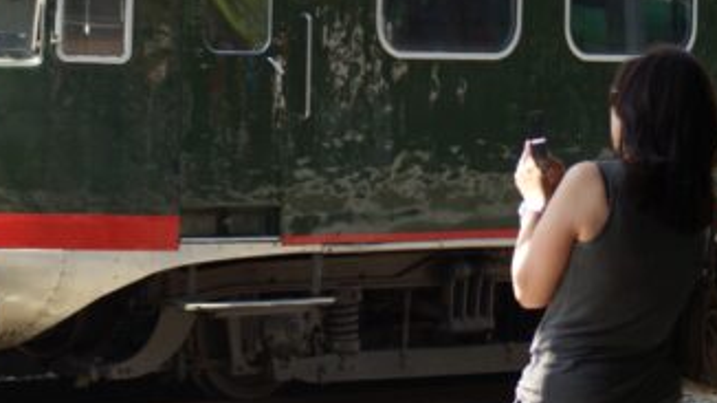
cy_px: -29
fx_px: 3858
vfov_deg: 6.0
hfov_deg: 10.6
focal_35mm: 203
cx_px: 209
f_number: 5.6
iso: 100
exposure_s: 1/125
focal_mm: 70
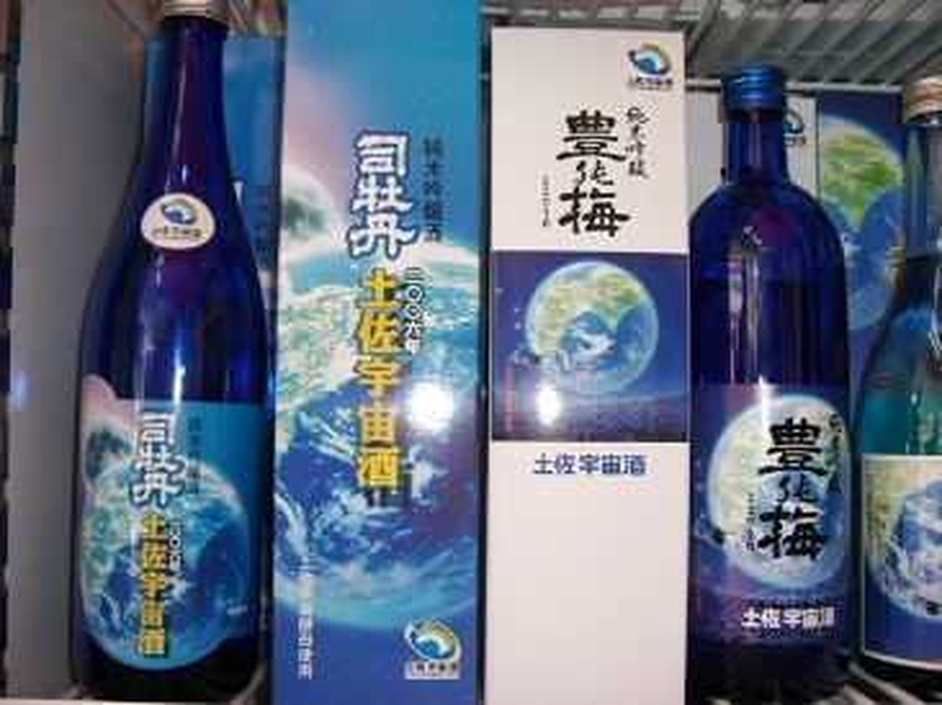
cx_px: 471
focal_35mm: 38
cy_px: 352
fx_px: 1033
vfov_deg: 37.7
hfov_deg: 49.0
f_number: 2.7
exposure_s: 1/60
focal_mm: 6.2
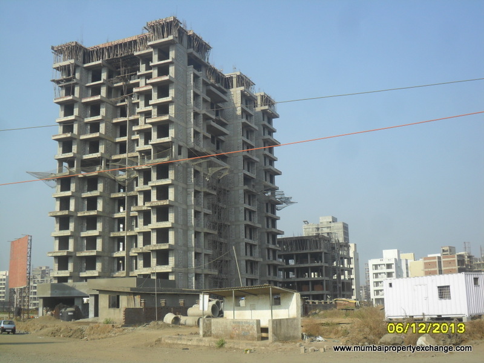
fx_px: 615
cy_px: 182
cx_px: 242
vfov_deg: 32.9
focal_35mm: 44
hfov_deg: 42.9
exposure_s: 1/750
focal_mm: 7.8
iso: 100
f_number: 4.5
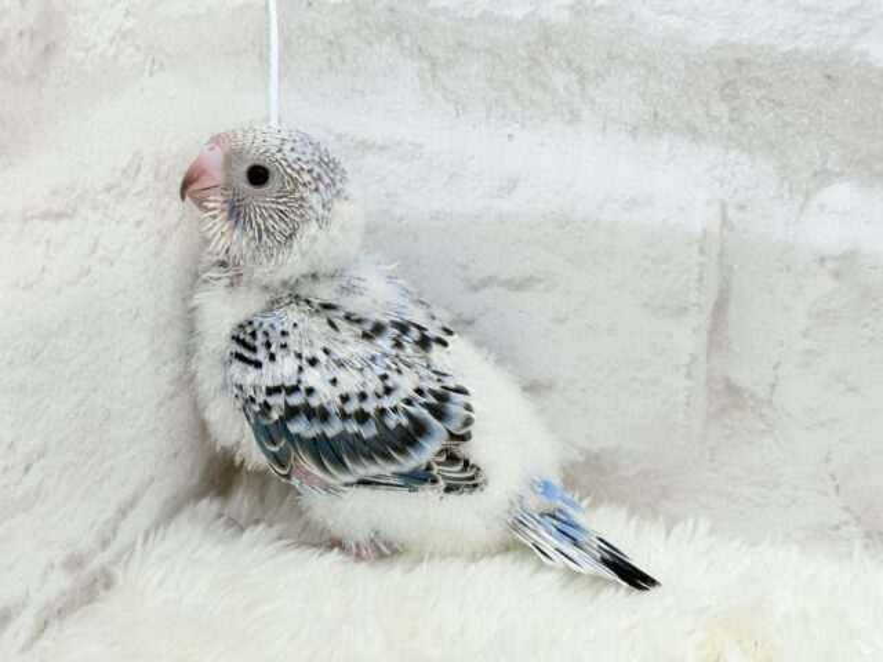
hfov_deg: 36.8
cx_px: 442
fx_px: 1326
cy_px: 331
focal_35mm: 52
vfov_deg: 28.0
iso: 80
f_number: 1.6
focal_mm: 5.96
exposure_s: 1/100
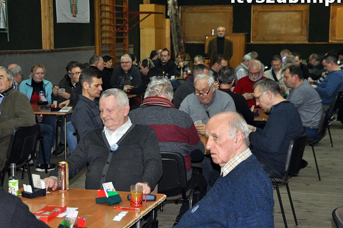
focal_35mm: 83
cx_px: 153
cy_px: 112
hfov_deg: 24.5
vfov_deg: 16.4
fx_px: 790
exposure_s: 1/60
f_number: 4.8
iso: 1250
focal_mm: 48
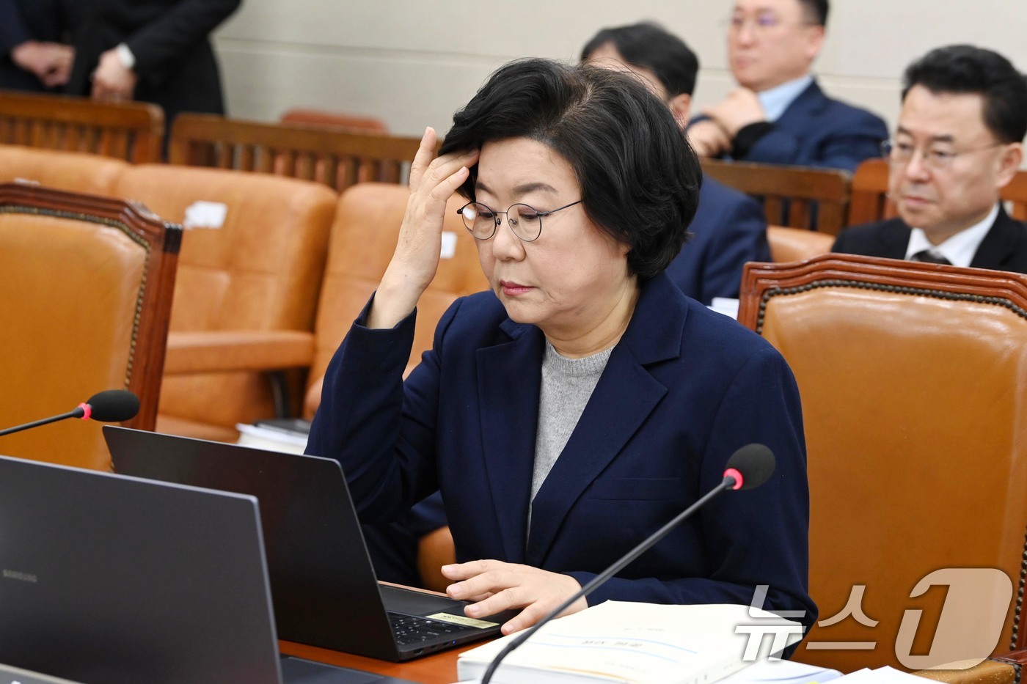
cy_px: 342
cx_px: 514
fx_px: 3309
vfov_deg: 11.8
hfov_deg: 17.6
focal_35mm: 116
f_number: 5.6
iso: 3200
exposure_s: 1/250
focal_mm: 116
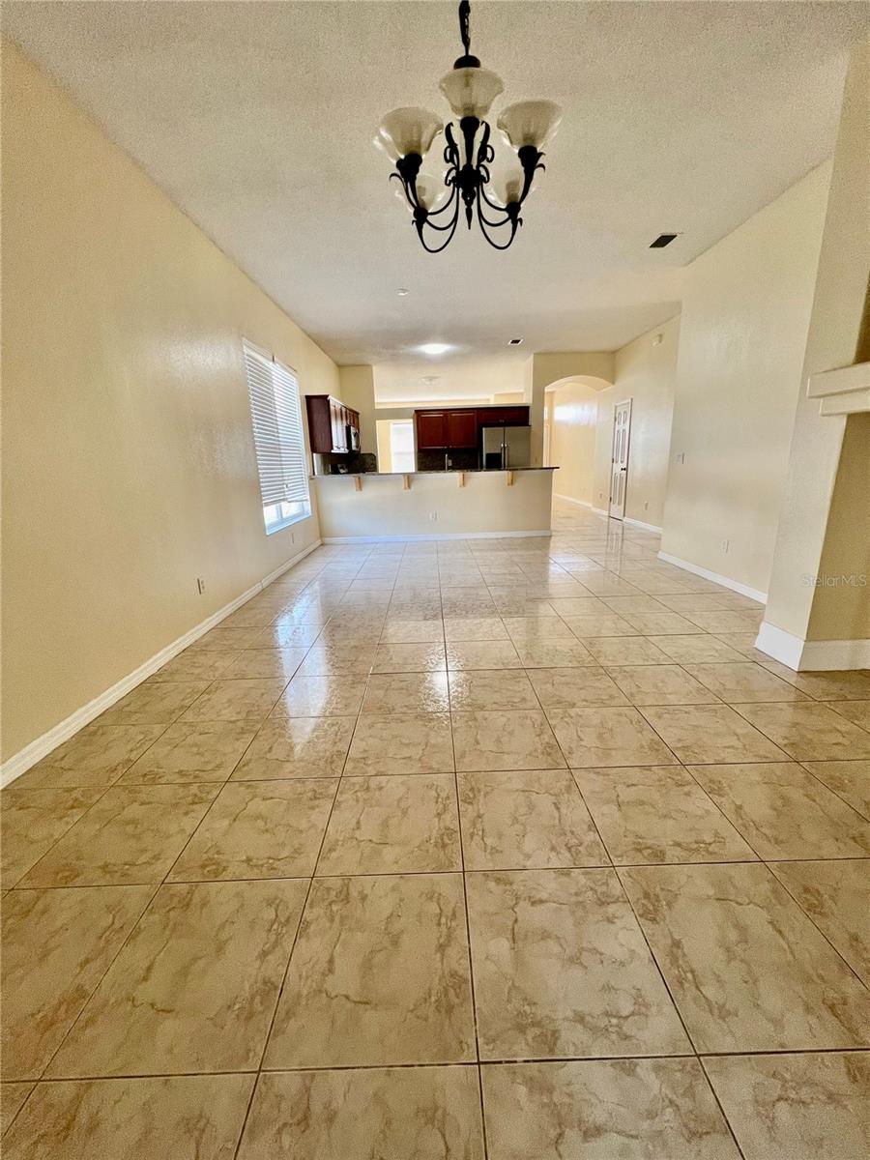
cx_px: 435
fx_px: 436
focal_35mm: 13
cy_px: 580
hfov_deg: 89.9
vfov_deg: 106.2
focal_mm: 1.57
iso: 160
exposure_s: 1/60
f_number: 1.8
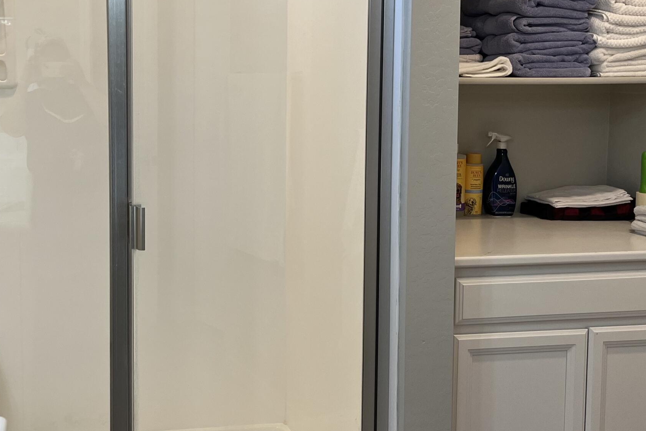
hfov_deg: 40.5
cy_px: 132
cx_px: 201
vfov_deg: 27.8
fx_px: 861
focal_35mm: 48
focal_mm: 5.1
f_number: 1.6
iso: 80
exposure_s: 1/120
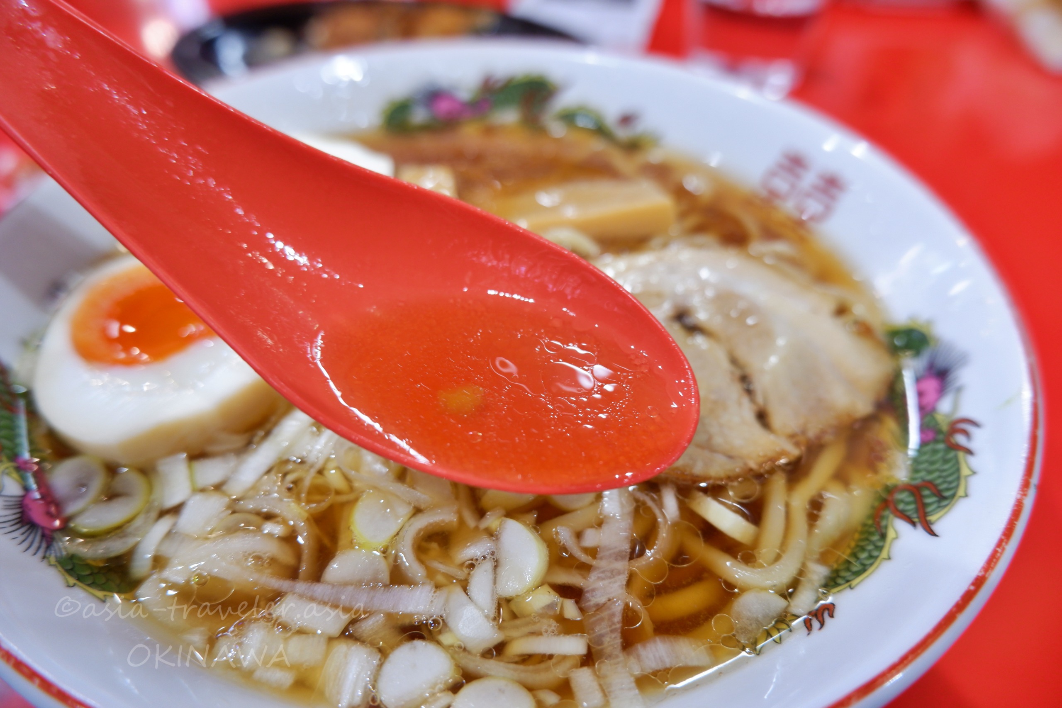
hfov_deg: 76.1
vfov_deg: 55.1
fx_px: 678
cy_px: 354
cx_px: 531
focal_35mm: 23
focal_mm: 15
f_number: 3.5
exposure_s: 1/45
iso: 500
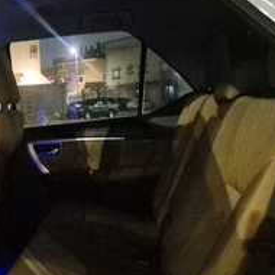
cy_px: 215
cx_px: 22
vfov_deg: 33.8
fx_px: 440
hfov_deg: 32.7
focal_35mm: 49
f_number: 1.8
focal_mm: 5.4
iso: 3200
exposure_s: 1/17
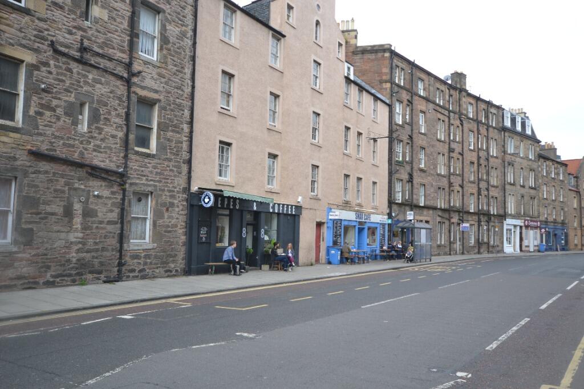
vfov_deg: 43.6
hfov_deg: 61.9
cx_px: 292
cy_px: 194
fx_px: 487
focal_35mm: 30
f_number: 5.6
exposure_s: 1/125
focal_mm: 20
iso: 160
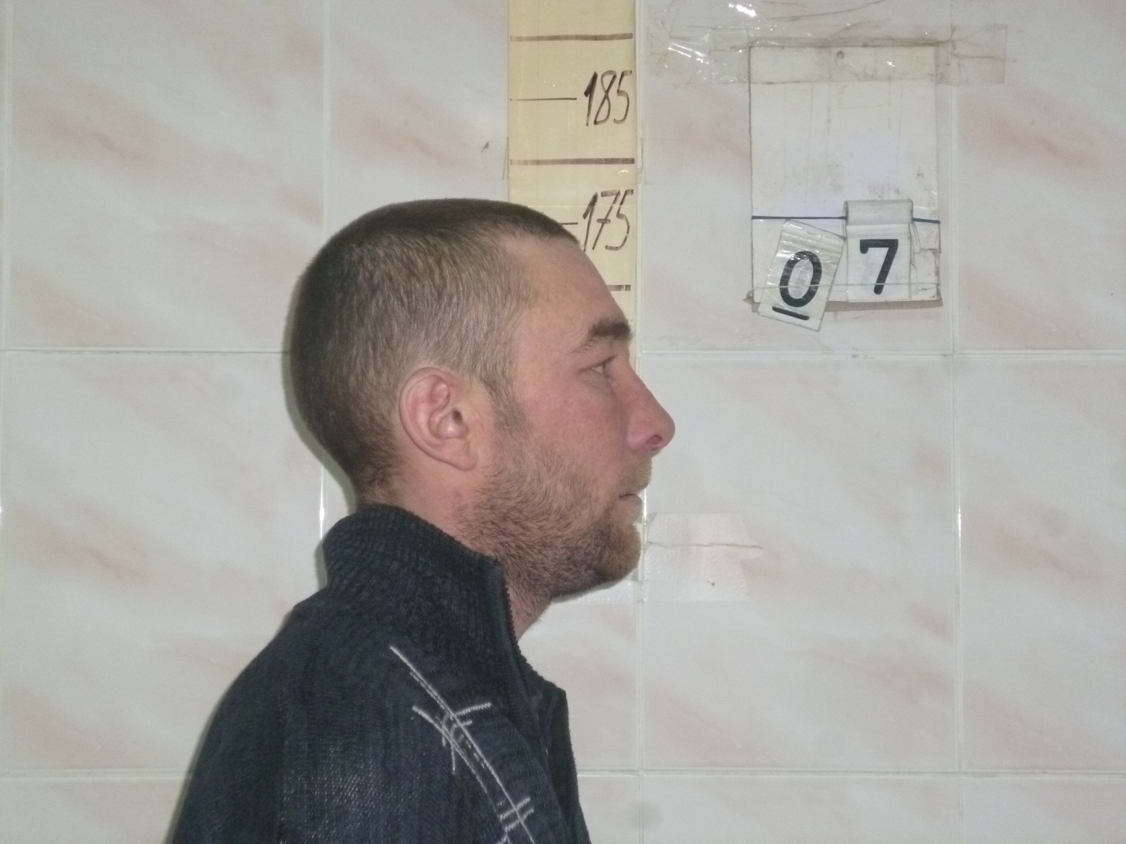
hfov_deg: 31.7
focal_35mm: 61
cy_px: 422
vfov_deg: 24.0
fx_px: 1984
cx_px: 563
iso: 400
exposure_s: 1/60
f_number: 4.1
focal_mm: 10.9
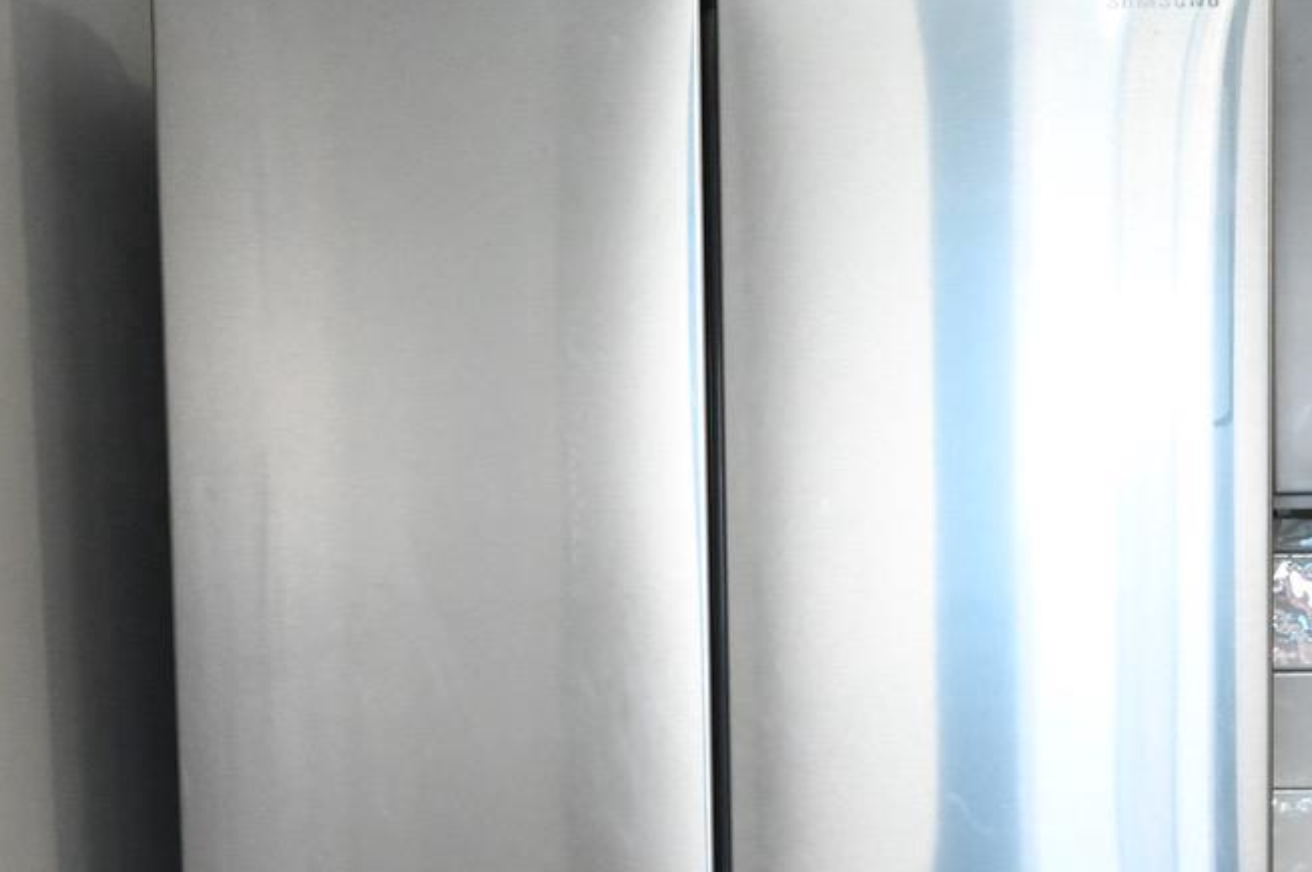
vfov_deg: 14.1
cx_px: 977
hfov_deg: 21.5
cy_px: 1034
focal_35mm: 94
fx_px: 3423
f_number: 7.1
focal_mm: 30
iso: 5000
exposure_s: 1/200
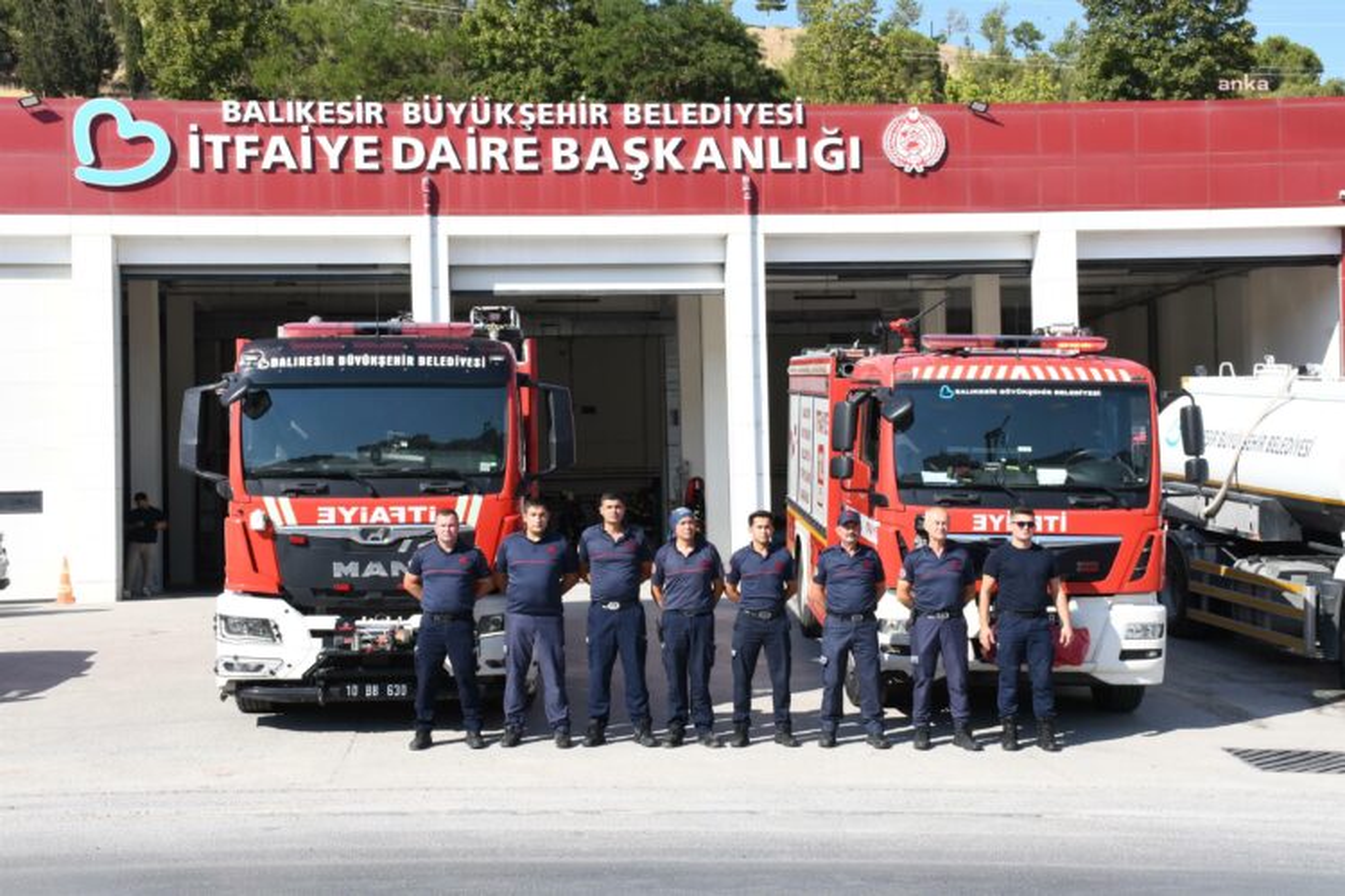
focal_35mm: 51
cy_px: 448
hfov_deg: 38.9
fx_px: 1905
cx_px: 672
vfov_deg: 26.5
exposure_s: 1/250
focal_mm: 34
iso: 400
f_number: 14
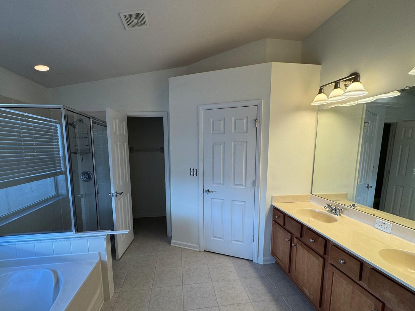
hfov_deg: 94.5
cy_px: 171
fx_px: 192
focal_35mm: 16
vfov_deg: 77.9
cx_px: 203
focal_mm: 2.22
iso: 100
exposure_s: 1/120
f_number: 2.2
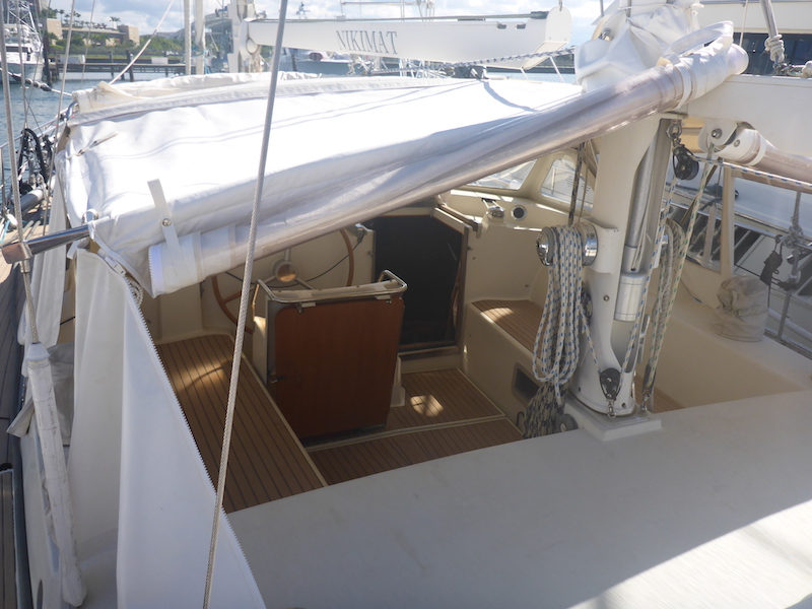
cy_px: 304
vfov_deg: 49.7
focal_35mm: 28
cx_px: 406
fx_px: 657
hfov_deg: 63.4
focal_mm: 4.9
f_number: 3.3
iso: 100
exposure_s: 1/800
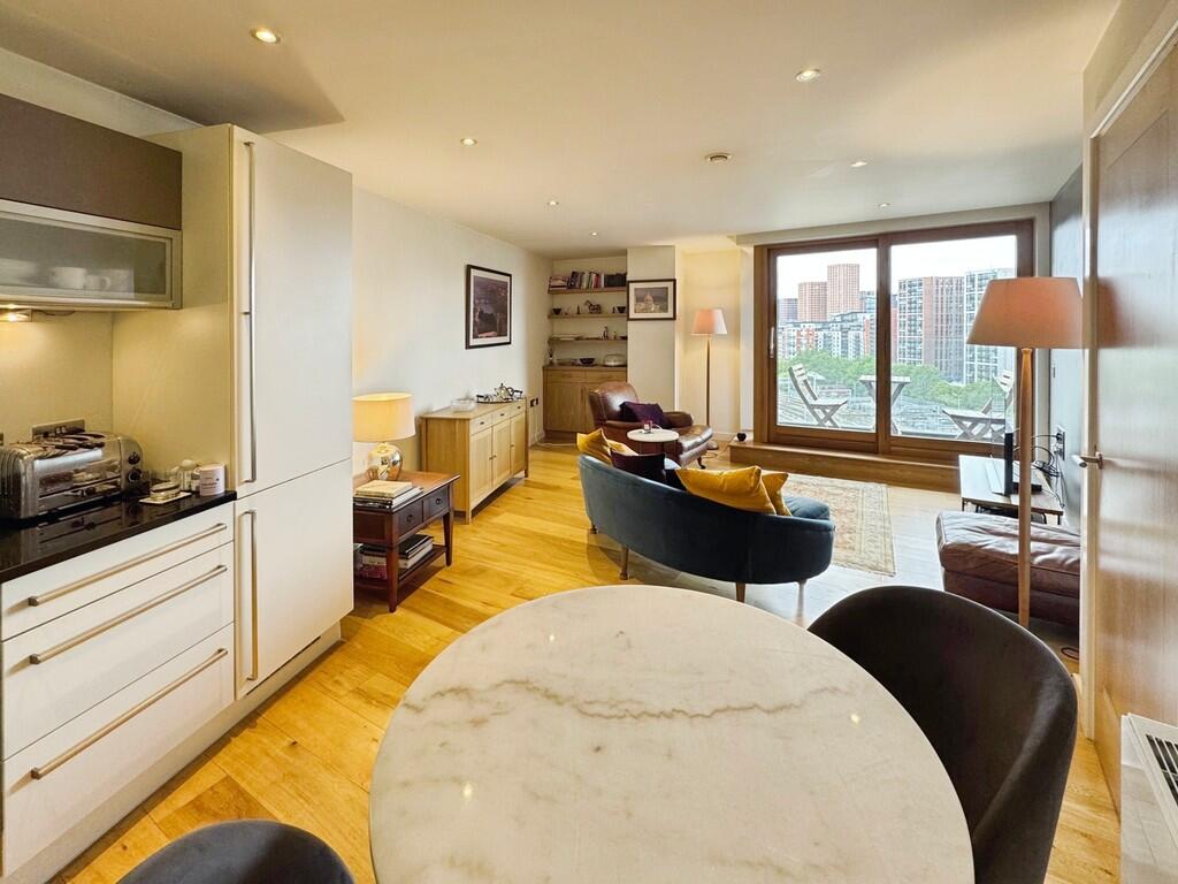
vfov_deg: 85.7
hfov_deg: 102.1
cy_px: 442
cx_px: 589
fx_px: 476
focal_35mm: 14
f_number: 2.2
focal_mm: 2.22
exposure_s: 1/100
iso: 160
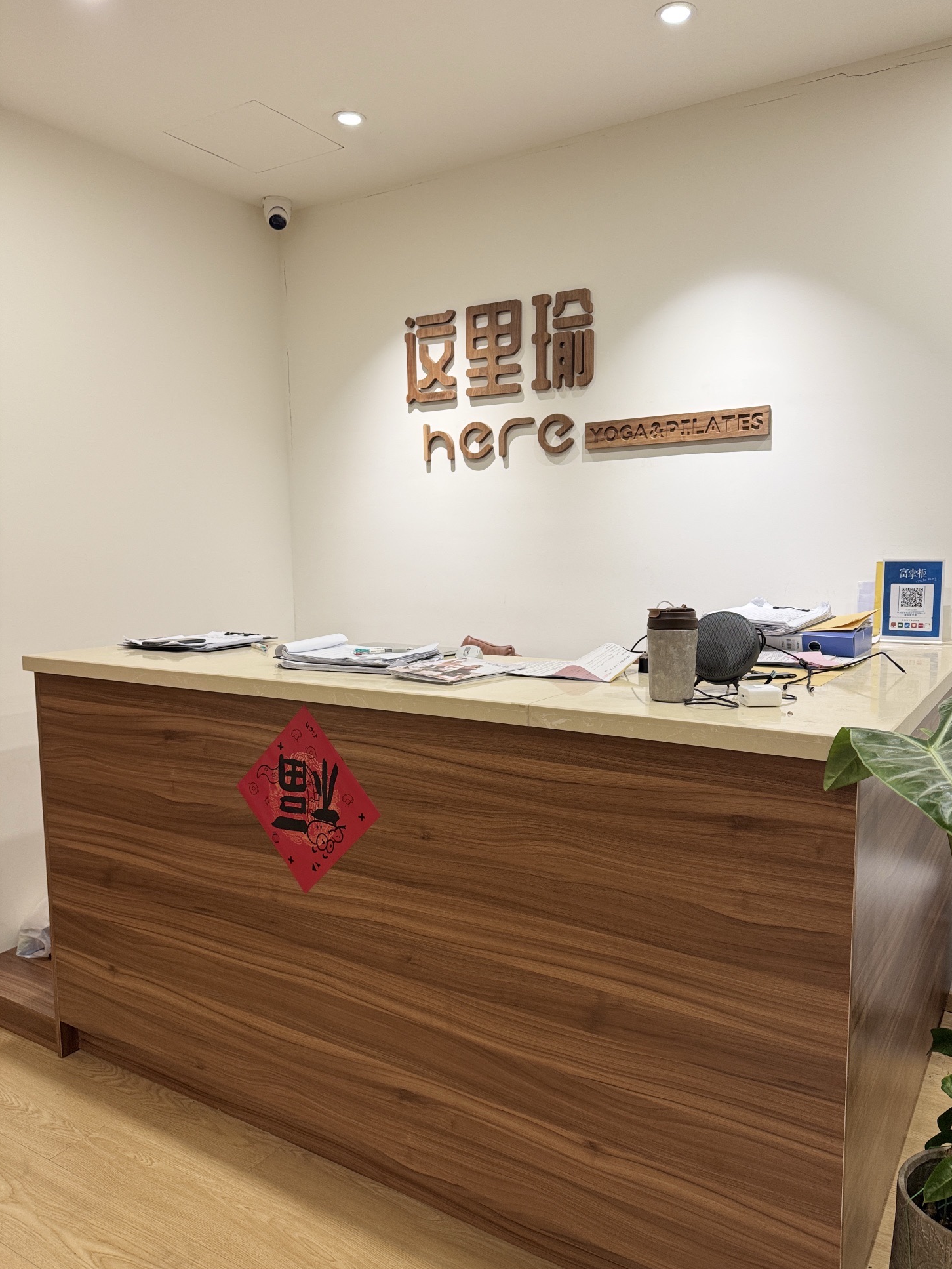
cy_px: 644
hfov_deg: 54.9
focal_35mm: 25
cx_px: 492
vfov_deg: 69.4
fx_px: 916
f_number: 1.78
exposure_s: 1/100
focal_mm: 6.76
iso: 125
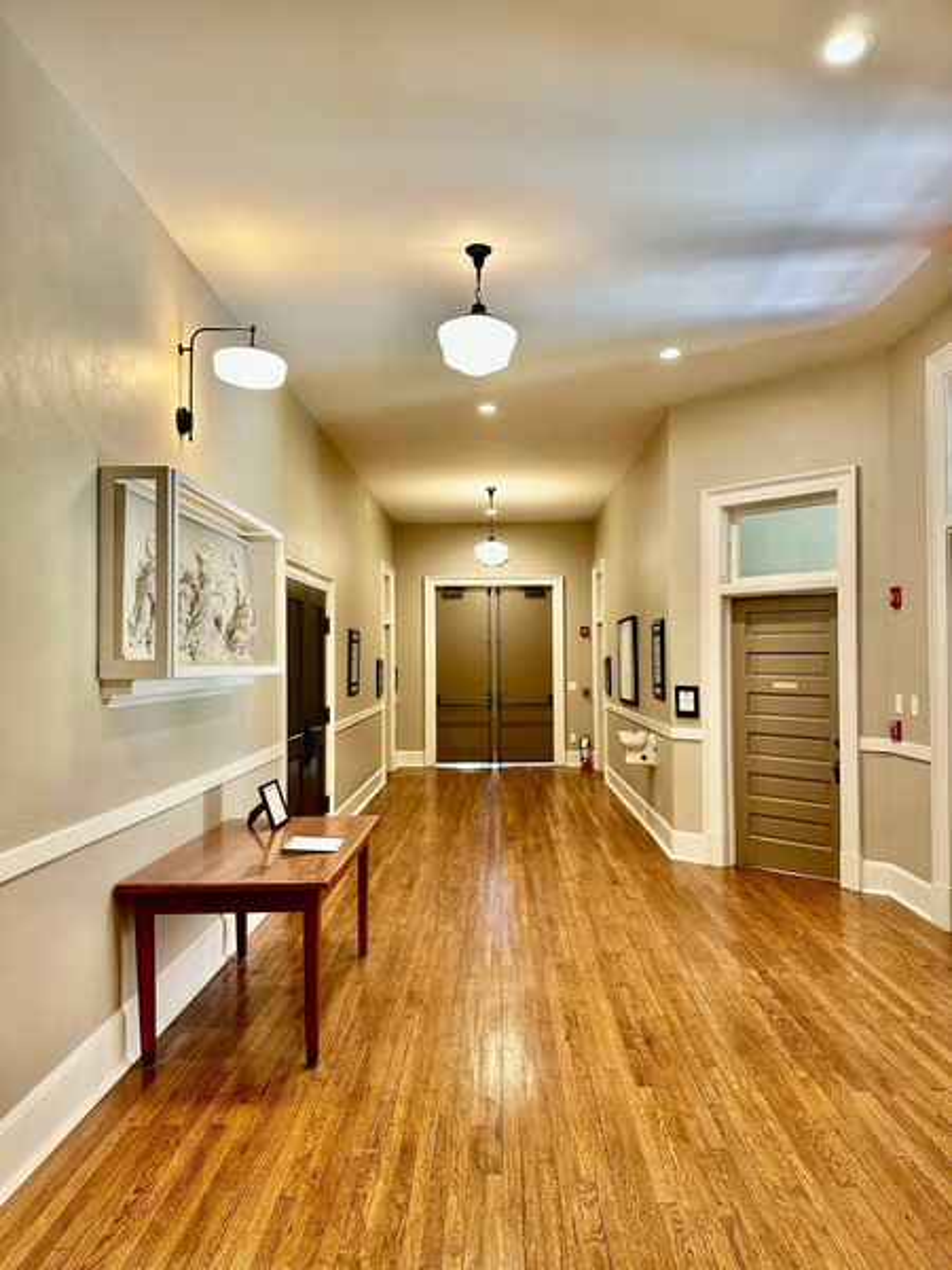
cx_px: 476
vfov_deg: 71.6
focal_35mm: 24
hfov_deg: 56.8
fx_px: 880
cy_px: 635
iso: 160
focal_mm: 6.86
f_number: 1.78
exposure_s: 1/60
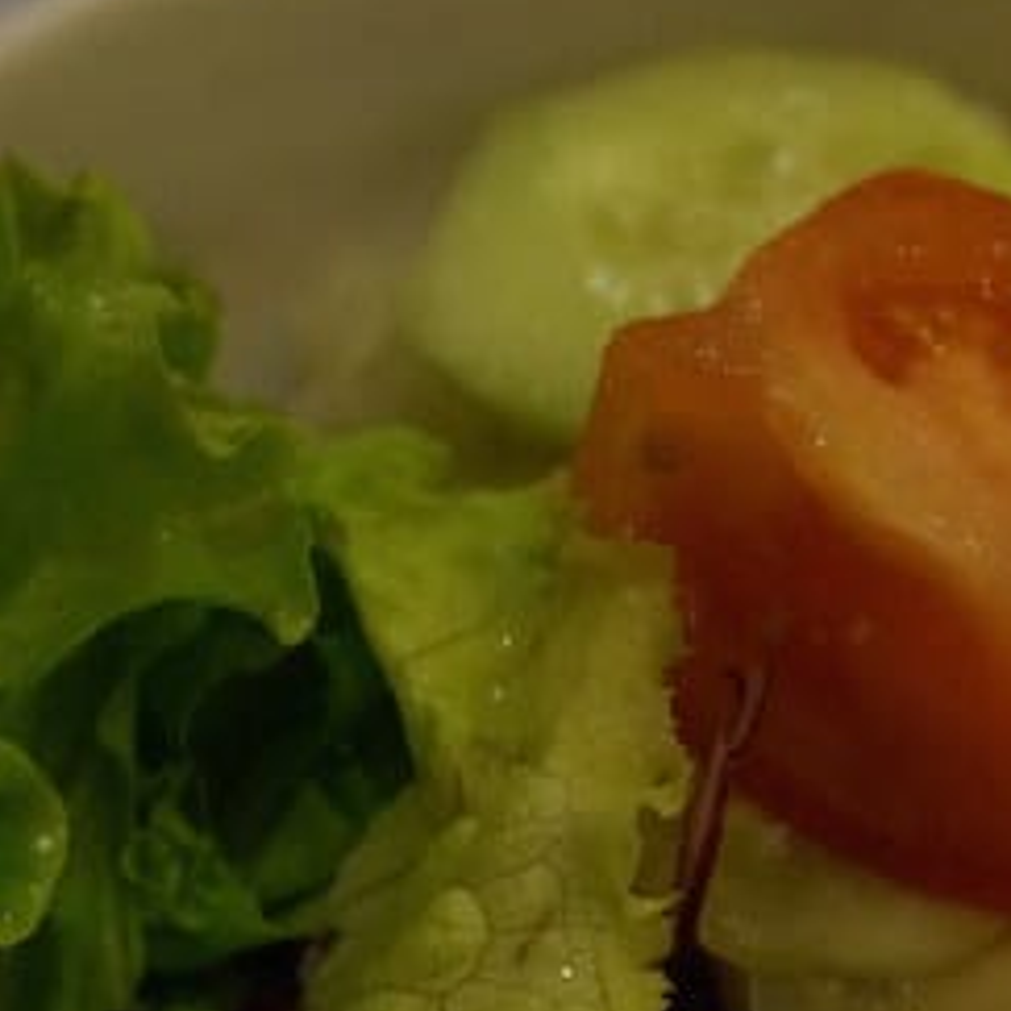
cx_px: 662
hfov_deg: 20.6
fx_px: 2776
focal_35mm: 84
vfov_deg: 20.3
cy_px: 855
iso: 1250
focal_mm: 20
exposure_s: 1/60
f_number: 4
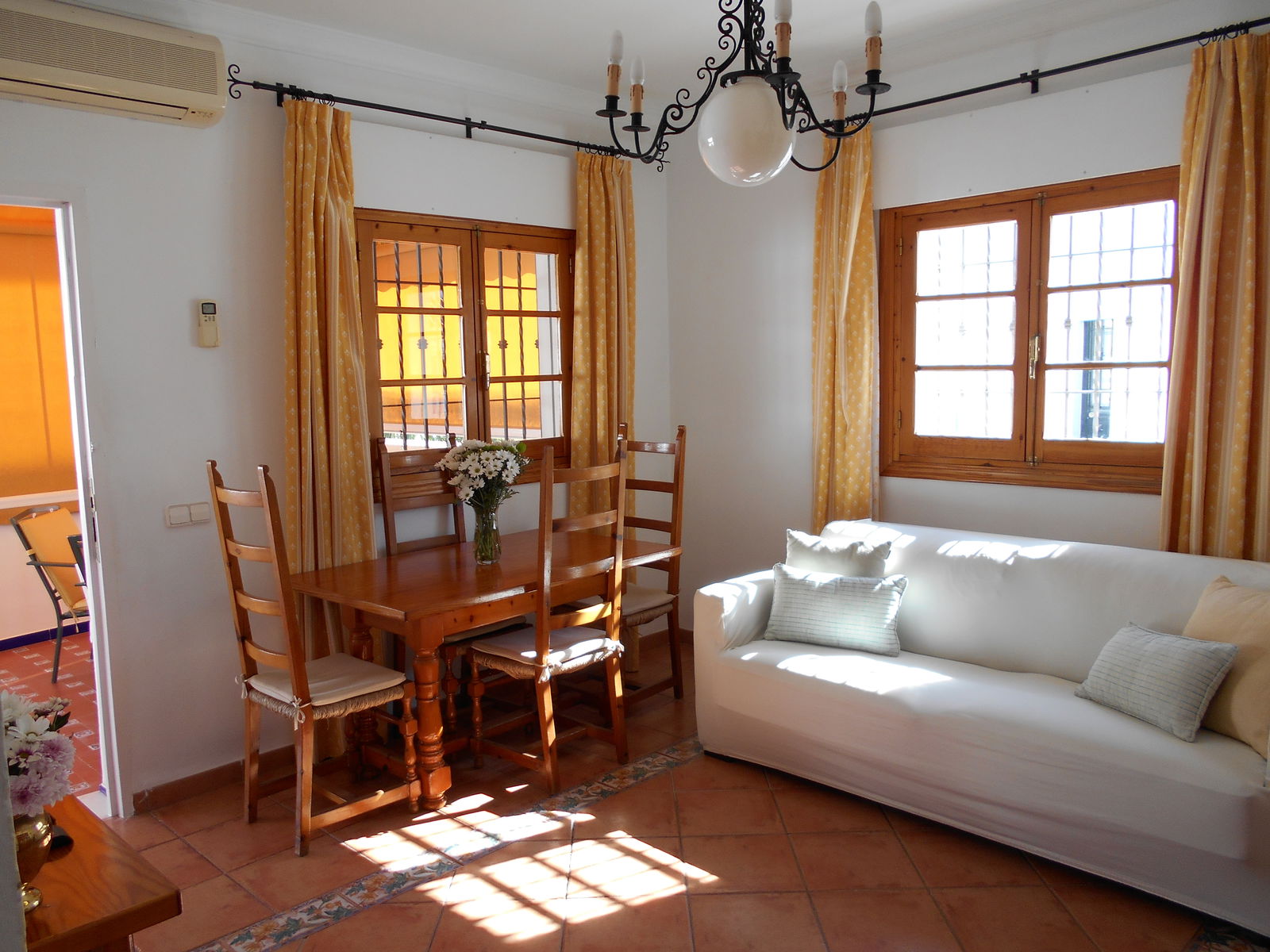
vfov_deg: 53.1
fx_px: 954
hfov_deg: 67.3
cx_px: 635
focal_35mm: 26
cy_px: 476
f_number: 3.2
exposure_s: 1/80
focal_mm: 4.6
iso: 80
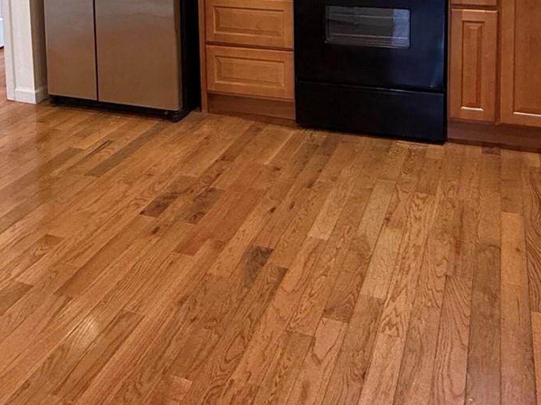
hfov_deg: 44.8
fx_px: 656
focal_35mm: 42
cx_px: 250
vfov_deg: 30.5
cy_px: -47
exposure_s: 1/60
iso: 500
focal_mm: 2.22
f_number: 2.2
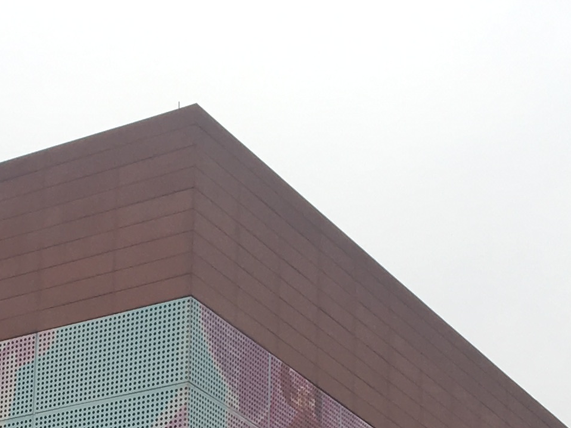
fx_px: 2013
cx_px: 15
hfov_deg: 15.9
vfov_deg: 11.6
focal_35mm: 122
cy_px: 670
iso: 25
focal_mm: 4.15
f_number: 2.2
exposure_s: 1/149
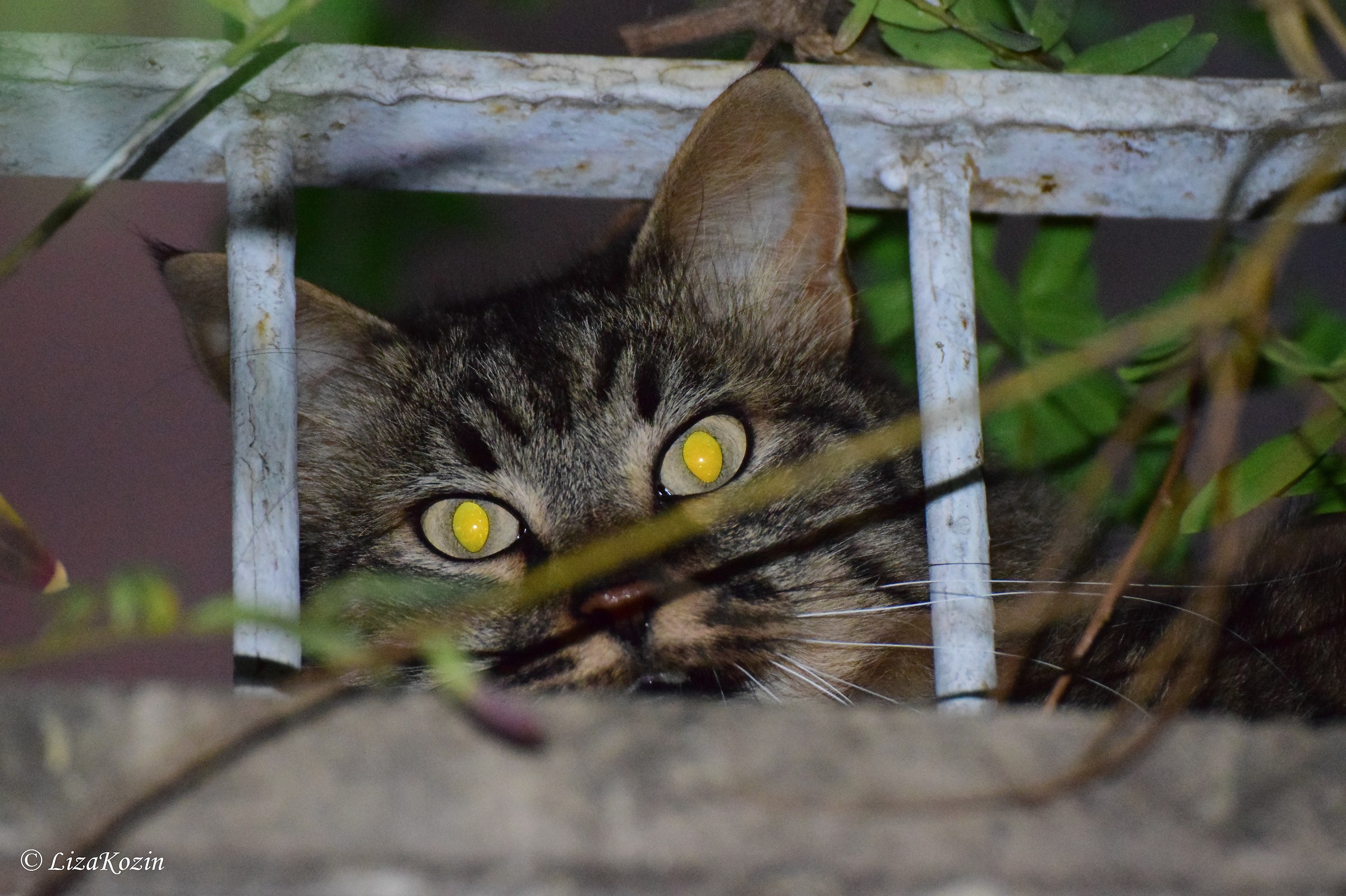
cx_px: 673
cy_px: 448
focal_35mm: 285
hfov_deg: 7.2
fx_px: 10653
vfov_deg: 4.8
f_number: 5.3
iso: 9000
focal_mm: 190
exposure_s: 1/200
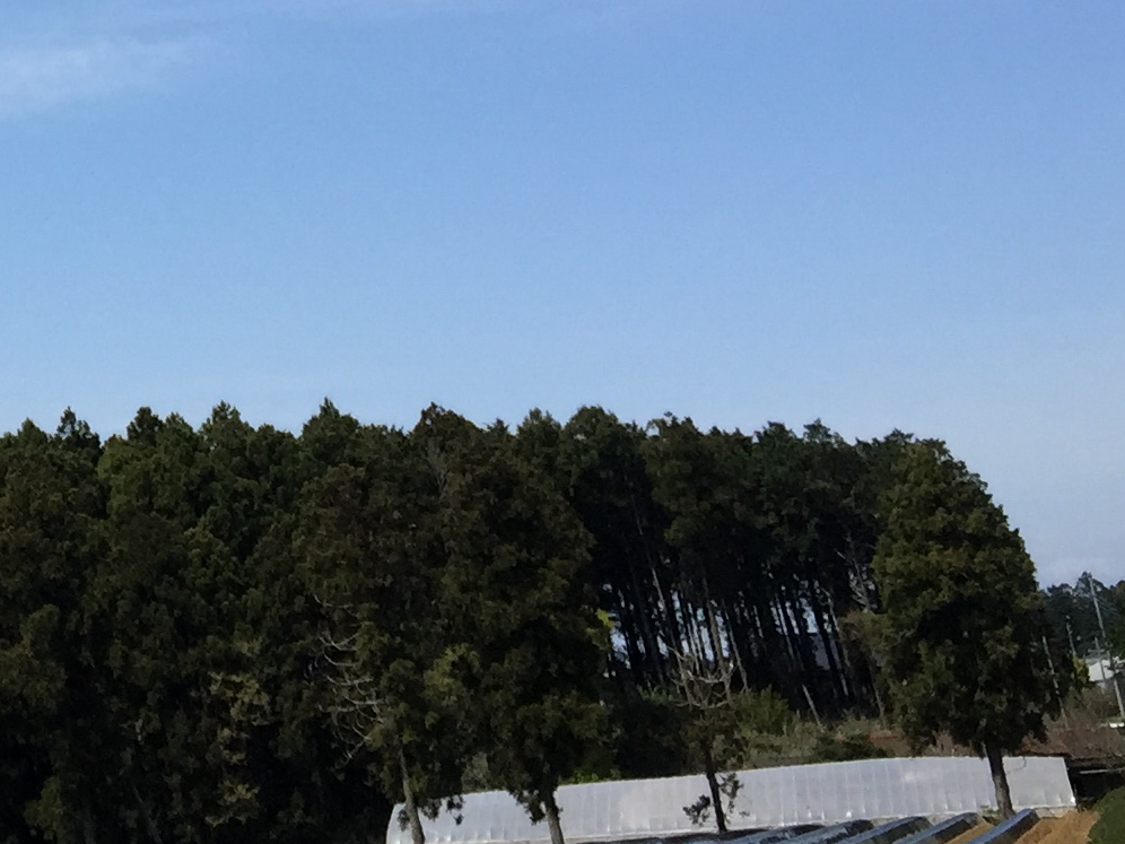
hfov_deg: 18.8
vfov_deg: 14.3
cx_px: -428
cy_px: -516
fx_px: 3087
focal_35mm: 95
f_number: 2.2
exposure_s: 1/2639
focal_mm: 4.15
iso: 32
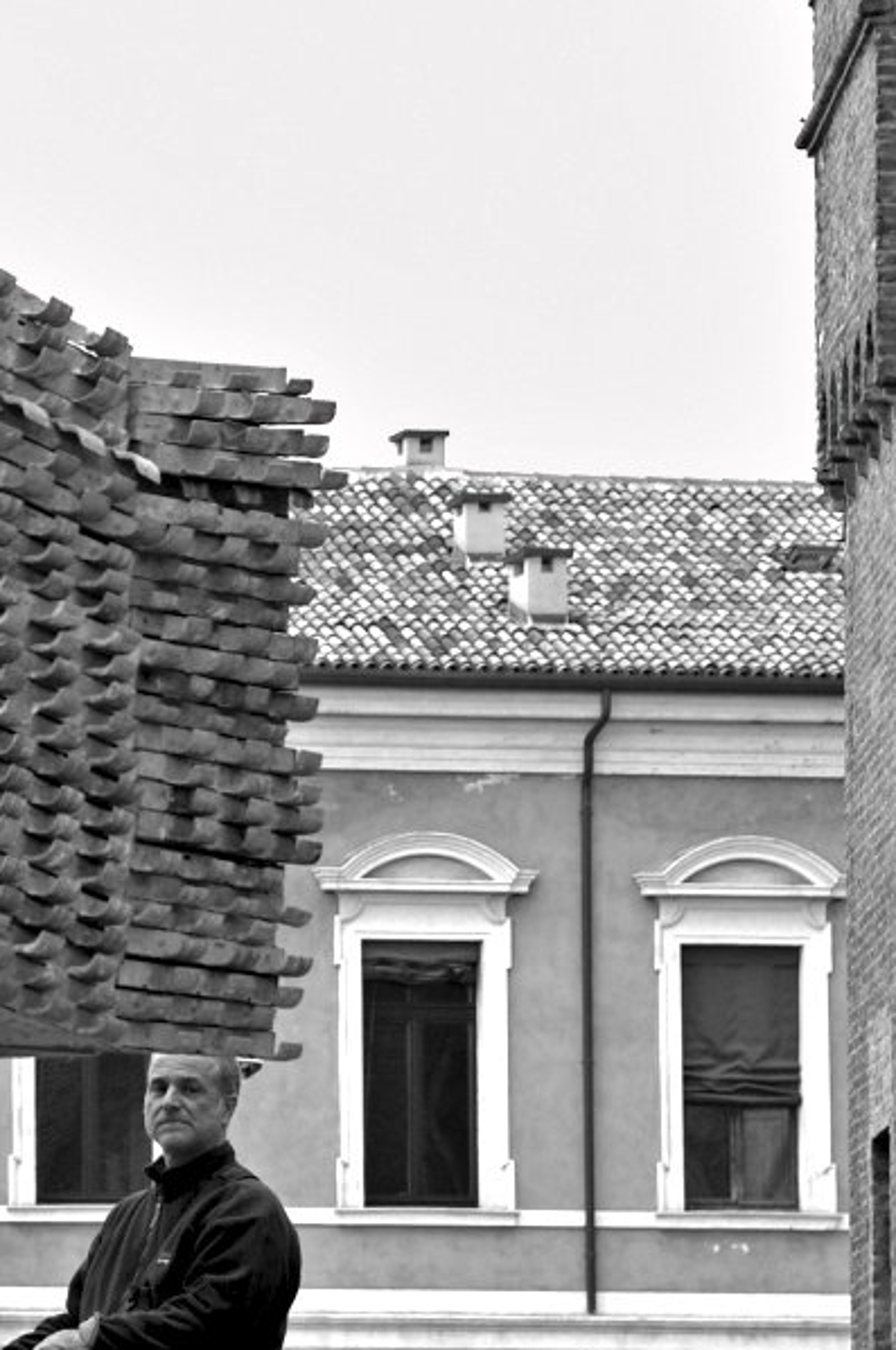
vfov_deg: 8.9
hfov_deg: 5.9
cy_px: 966
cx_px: 169
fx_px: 8648
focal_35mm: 231
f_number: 5.6
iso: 200
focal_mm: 90
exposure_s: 1/320
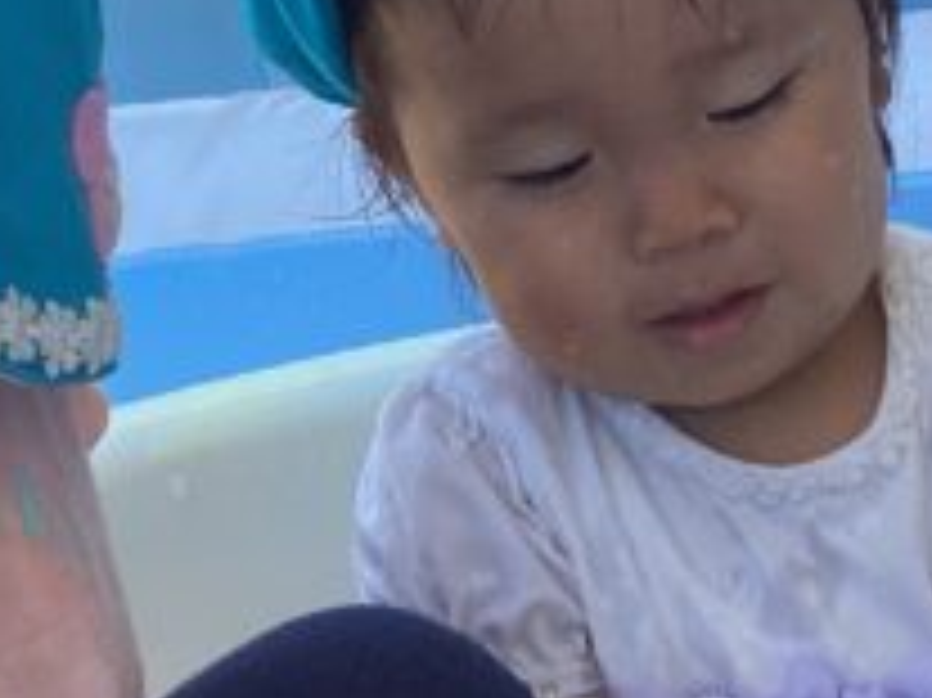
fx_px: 3094
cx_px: 455
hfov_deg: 17.1
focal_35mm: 115
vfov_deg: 12.8
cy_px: 176
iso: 25
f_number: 2.4
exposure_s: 1/191
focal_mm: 3.3
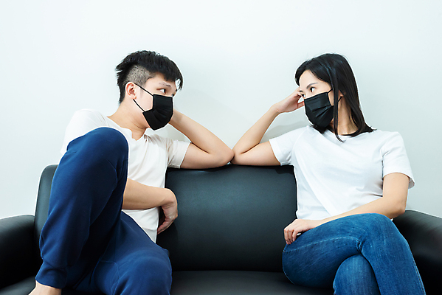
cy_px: 148
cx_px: 221
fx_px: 614
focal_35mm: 50
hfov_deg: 39.6
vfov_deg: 27.0
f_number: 11
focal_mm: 50
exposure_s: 1/8
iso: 800
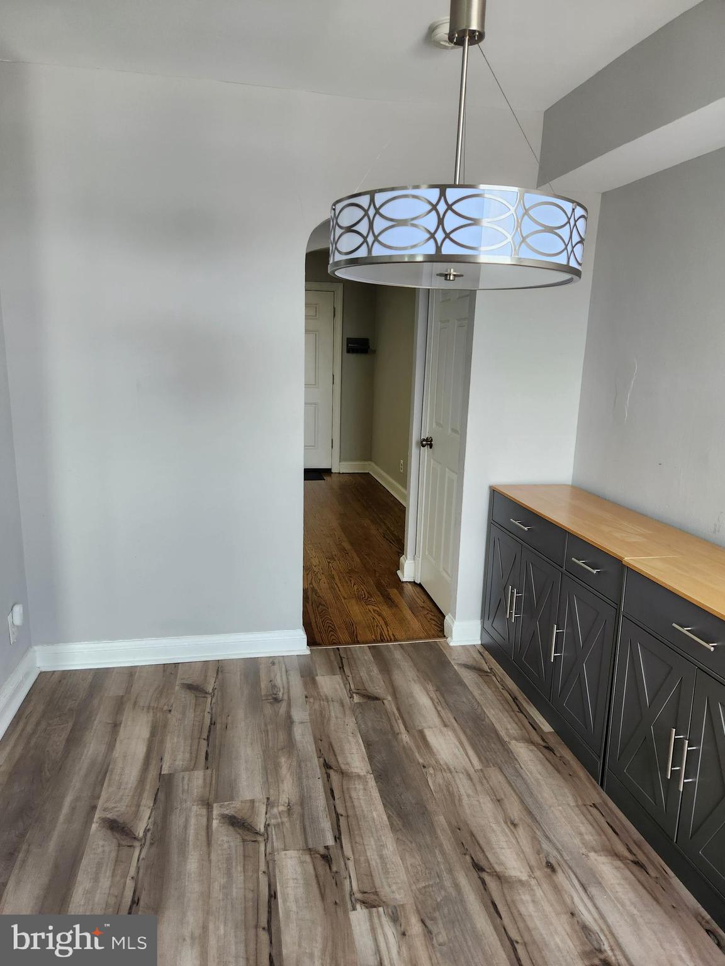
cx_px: 362
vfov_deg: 73.9
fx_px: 642
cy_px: 483
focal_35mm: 23
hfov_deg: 58.9
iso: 160
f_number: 1.8
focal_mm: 5.4
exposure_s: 1/180
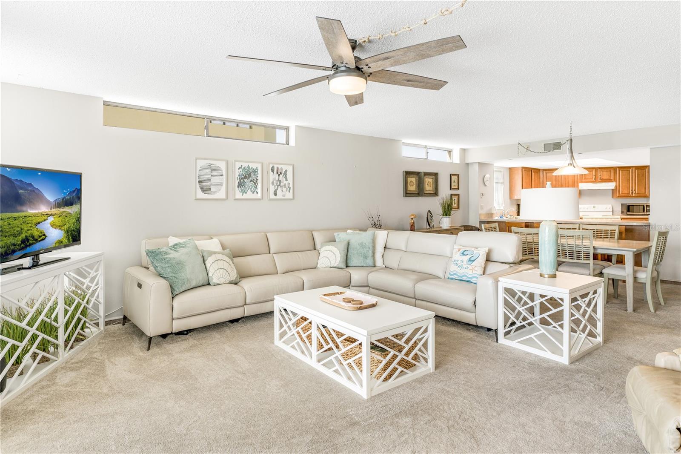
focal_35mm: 20
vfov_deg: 61.9
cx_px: 340
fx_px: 378
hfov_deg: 84.0
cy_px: 227
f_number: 3.5
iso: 125
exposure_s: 1/40
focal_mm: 20
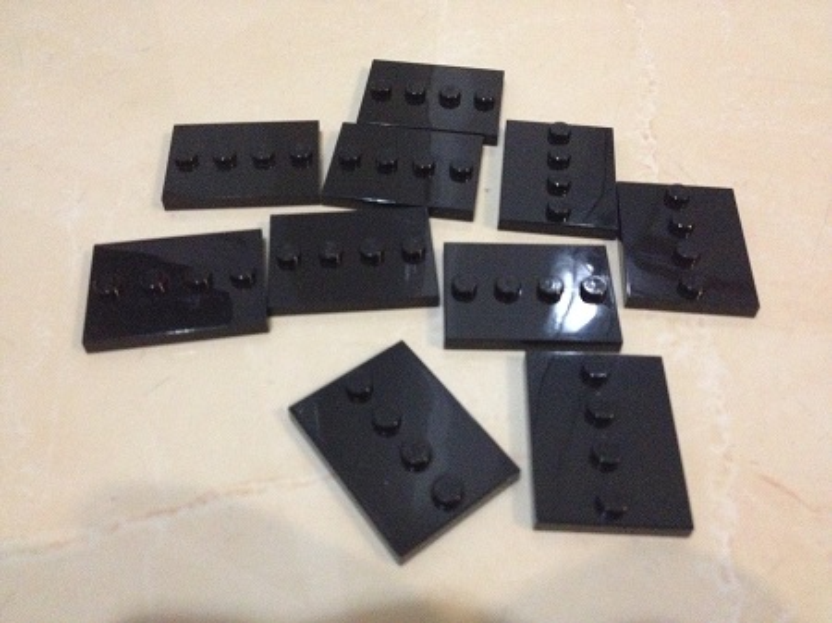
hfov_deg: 52.7
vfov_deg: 40.7
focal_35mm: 35
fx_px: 841
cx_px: 416
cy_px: 312
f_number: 2.4
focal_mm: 4.28
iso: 800
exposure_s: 1/15
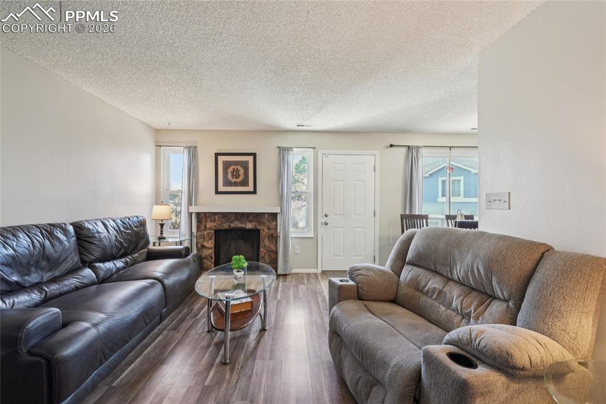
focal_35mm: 15
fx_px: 252
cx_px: 303
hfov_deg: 100.4
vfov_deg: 77.3
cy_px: 202
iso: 800
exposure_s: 1/4
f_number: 8
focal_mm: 10
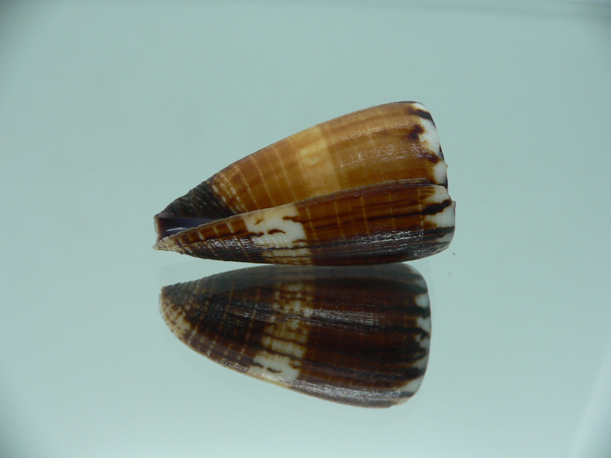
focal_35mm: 35
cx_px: 306
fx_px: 618
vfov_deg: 40.7
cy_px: 229
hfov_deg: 52.6
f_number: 2.8
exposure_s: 1/60
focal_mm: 4.6
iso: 100
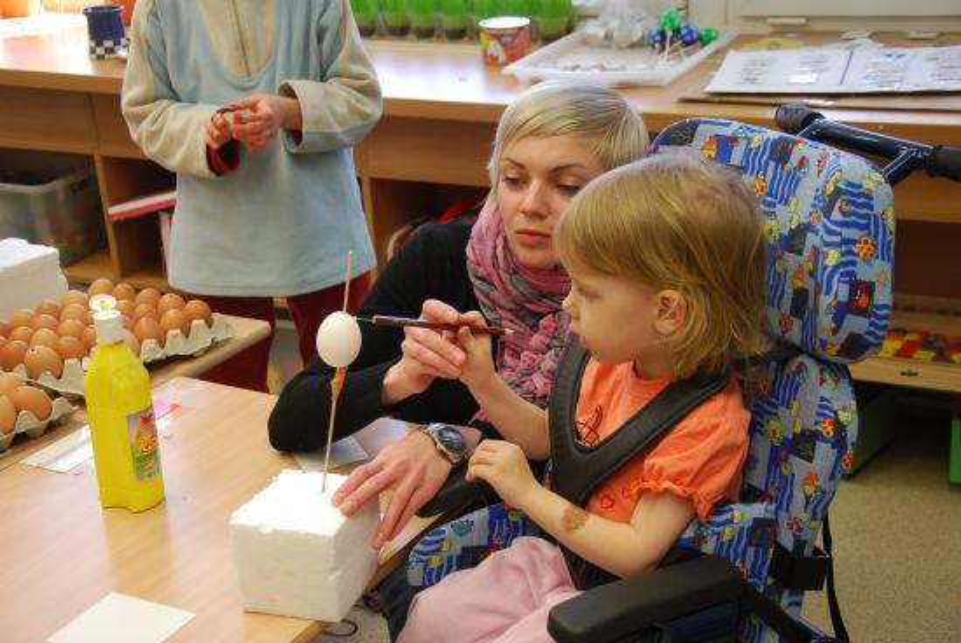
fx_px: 1523
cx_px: 480
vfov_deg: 23.8
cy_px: 322
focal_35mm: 57
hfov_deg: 35.0
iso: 200
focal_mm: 38
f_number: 4.5
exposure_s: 1/30
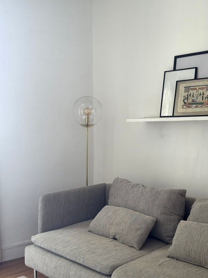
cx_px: 104
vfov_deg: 39.7
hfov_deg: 30.3
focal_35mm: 48
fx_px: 385
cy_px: 139
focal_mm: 6.76
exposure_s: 1/60
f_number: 1.78
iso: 200
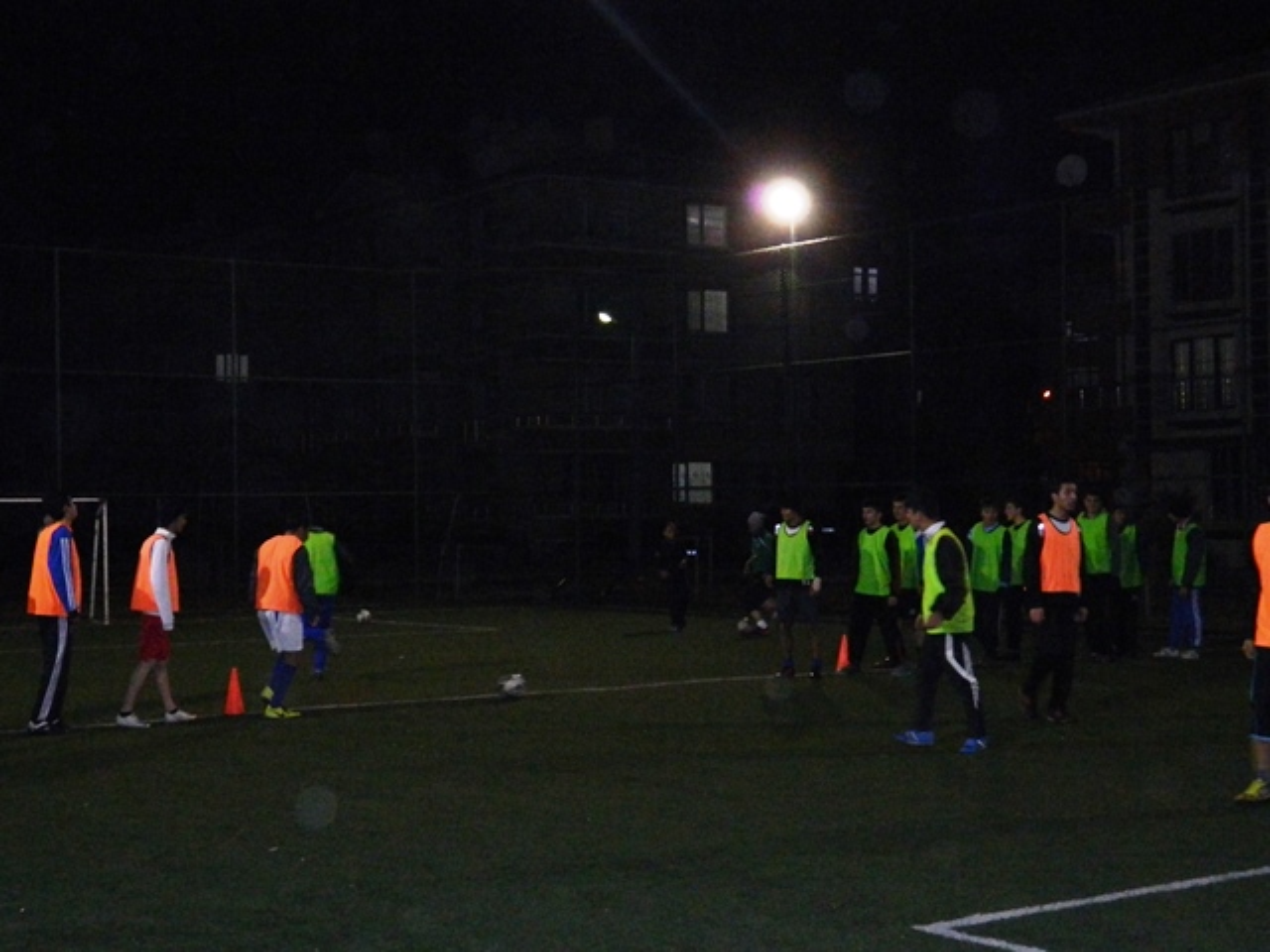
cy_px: 476
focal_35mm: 57
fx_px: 2091
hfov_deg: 33.8
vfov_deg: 25.7
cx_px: 635
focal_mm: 10.2
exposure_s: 1/50
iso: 800
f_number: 3.8
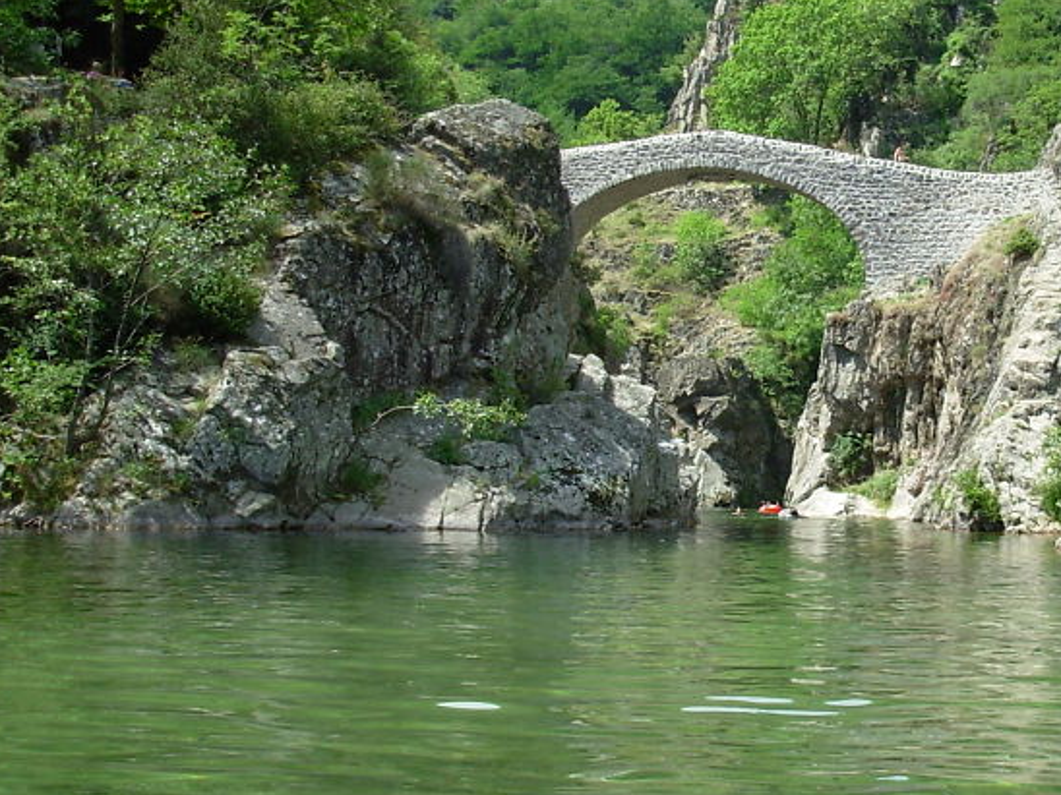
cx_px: 802
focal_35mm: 61
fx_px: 1870
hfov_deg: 31.1
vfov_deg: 24.0
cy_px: 416
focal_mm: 6.3
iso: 50
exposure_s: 1/406
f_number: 2.9
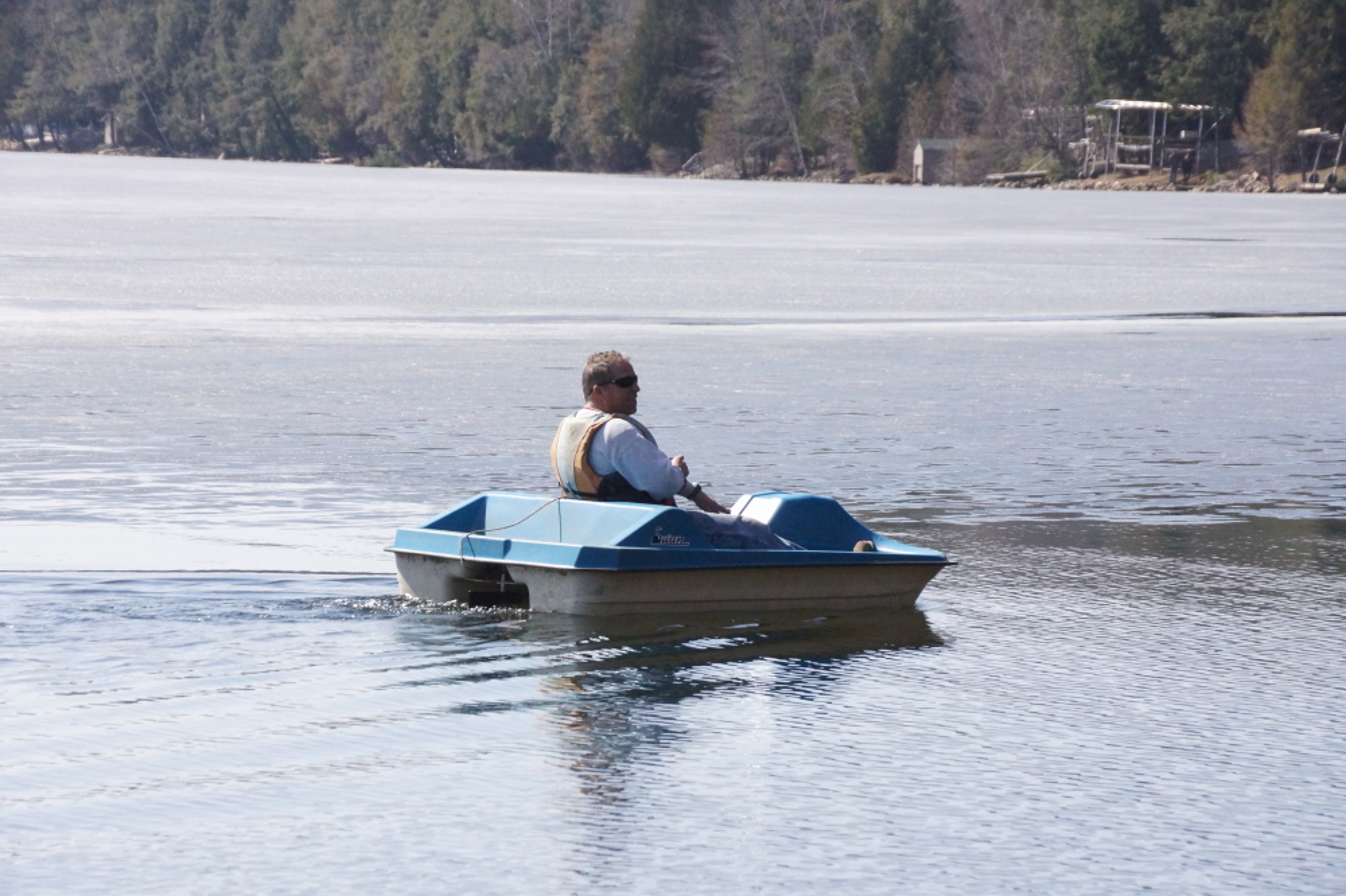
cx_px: 673
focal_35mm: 180
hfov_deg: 11.4
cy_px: 448
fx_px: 6727
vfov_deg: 7.6
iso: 2500
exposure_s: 1/1000
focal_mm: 120
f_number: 10
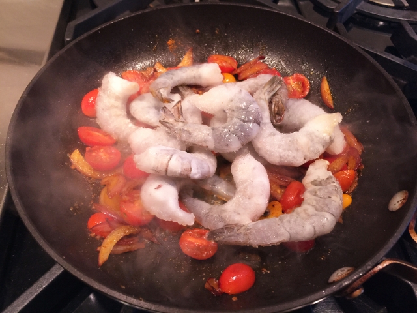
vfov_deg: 48.2
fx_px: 349
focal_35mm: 29
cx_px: 208
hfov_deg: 61.7
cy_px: 156
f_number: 2.2
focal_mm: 4.15
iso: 50
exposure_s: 1/15
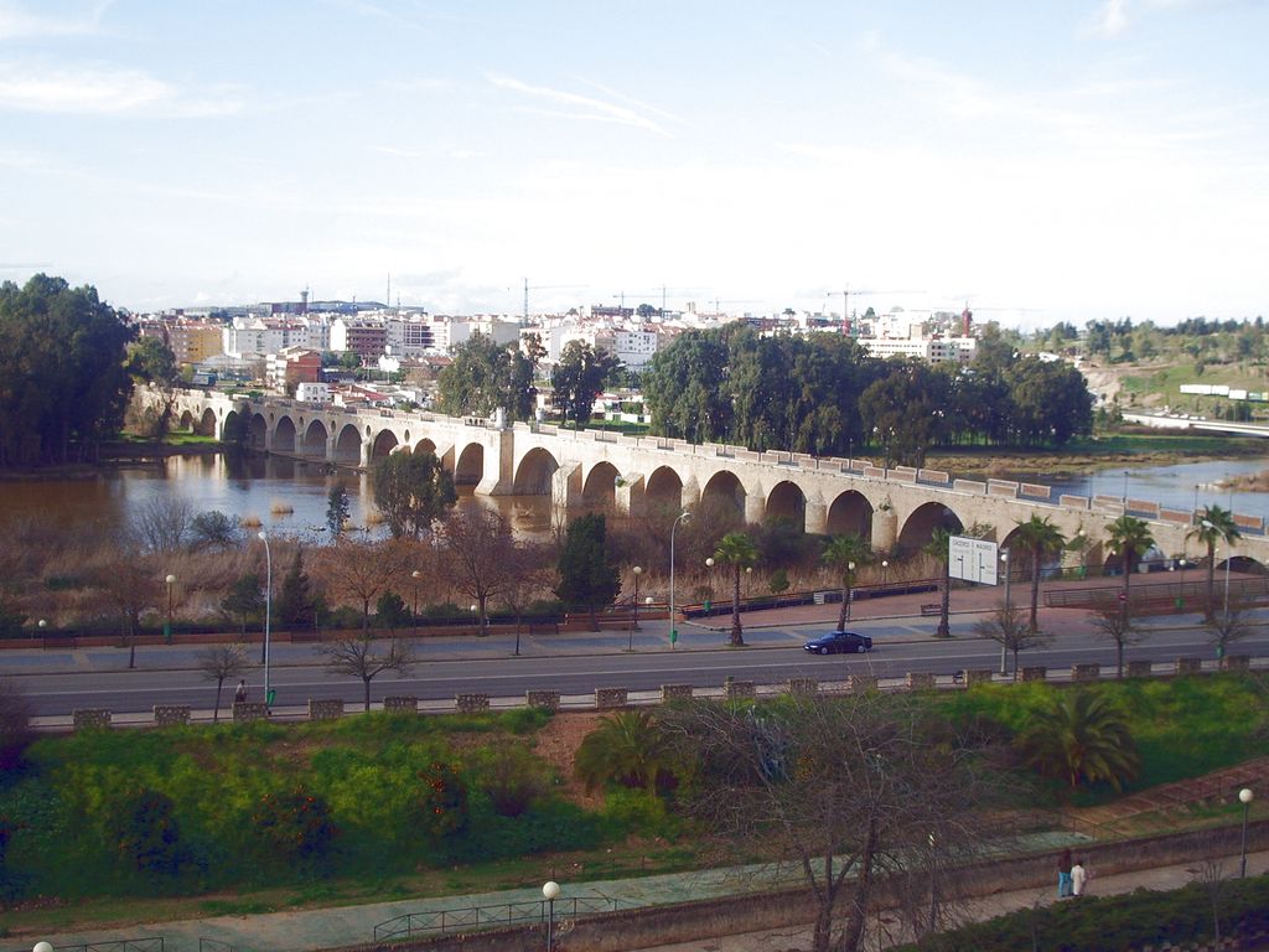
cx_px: 634
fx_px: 1833
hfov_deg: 38.2
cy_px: 476
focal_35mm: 50
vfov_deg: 29.1
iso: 50
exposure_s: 1/200
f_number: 5
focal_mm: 8.2
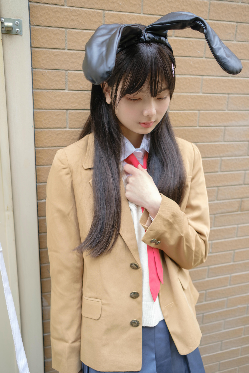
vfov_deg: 54.4
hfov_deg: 37.9
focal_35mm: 35
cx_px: 124
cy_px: 186
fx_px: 363
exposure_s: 1/100
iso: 160
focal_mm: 23
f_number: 2.8
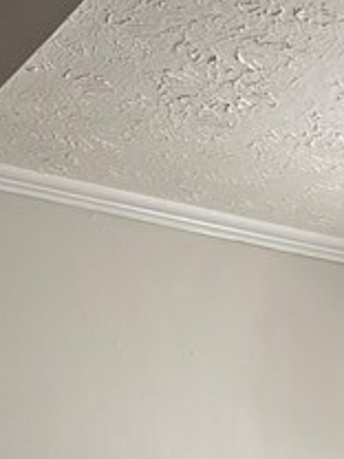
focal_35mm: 128
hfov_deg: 10.8
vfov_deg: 13.1
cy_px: 956
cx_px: 637
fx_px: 1696
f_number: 1.6
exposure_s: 1/60
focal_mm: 5.1
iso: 64
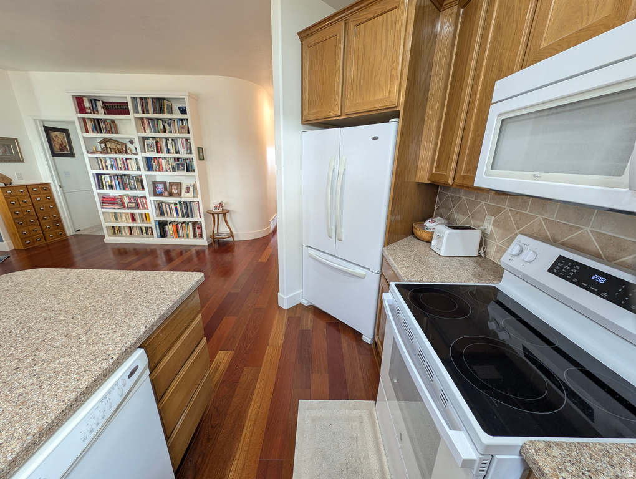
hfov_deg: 110.5
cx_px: 318
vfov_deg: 94.6
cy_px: 240
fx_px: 221
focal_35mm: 12
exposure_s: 1/24
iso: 90
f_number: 1.95
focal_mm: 2.23
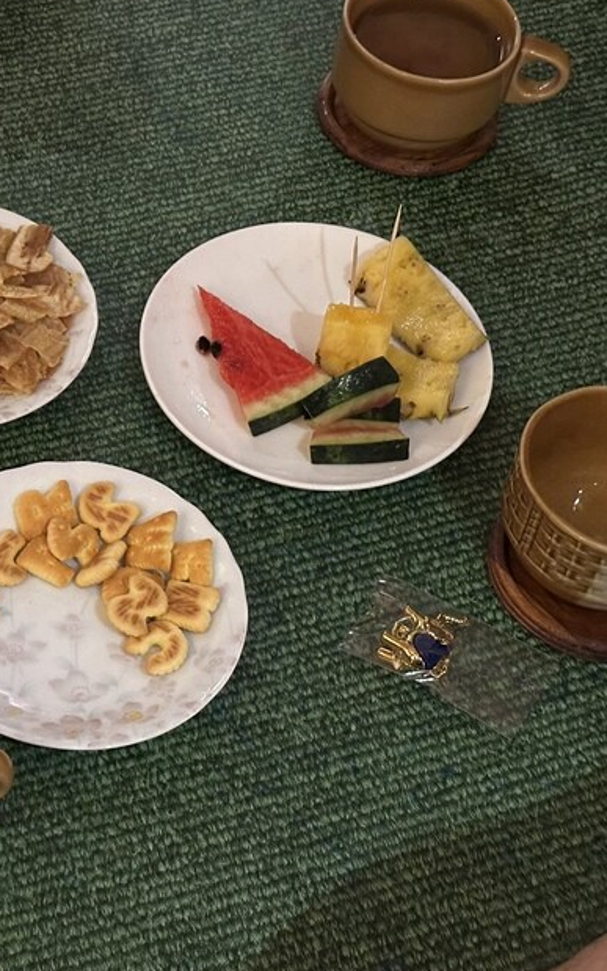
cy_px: 482
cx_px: 60
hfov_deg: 17.4
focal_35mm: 74
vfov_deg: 27.8
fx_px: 1958
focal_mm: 6.86
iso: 640
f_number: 1.78
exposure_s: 1/25
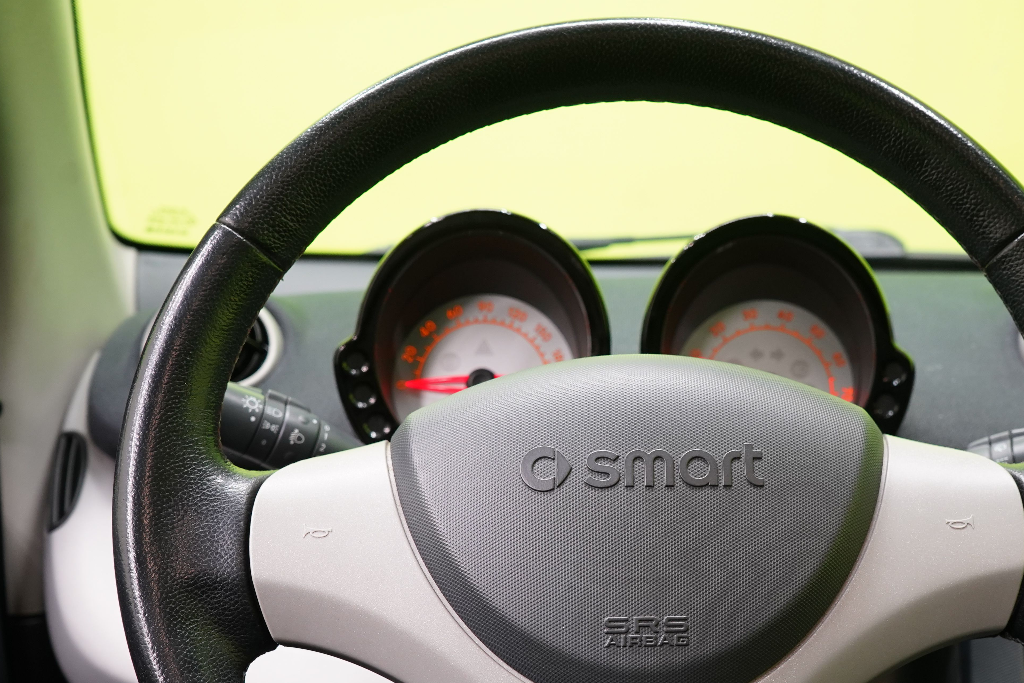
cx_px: 650
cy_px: 503
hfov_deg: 39.3
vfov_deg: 26.7
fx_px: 1422
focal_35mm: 50
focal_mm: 32
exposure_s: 1/20
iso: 1250
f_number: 5.6
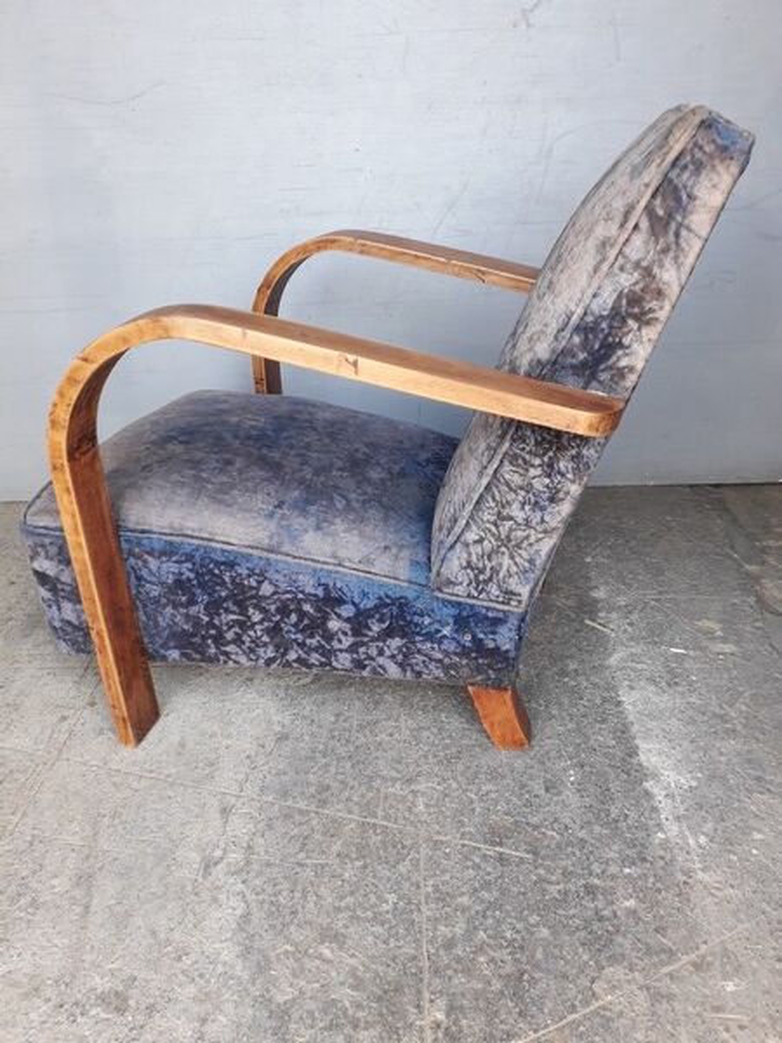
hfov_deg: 51.4
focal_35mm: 27
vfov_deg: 65.3
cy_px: 522
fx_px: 813
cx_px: 391
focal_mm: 3.6
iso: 50
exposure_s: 1/50
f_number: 1.9
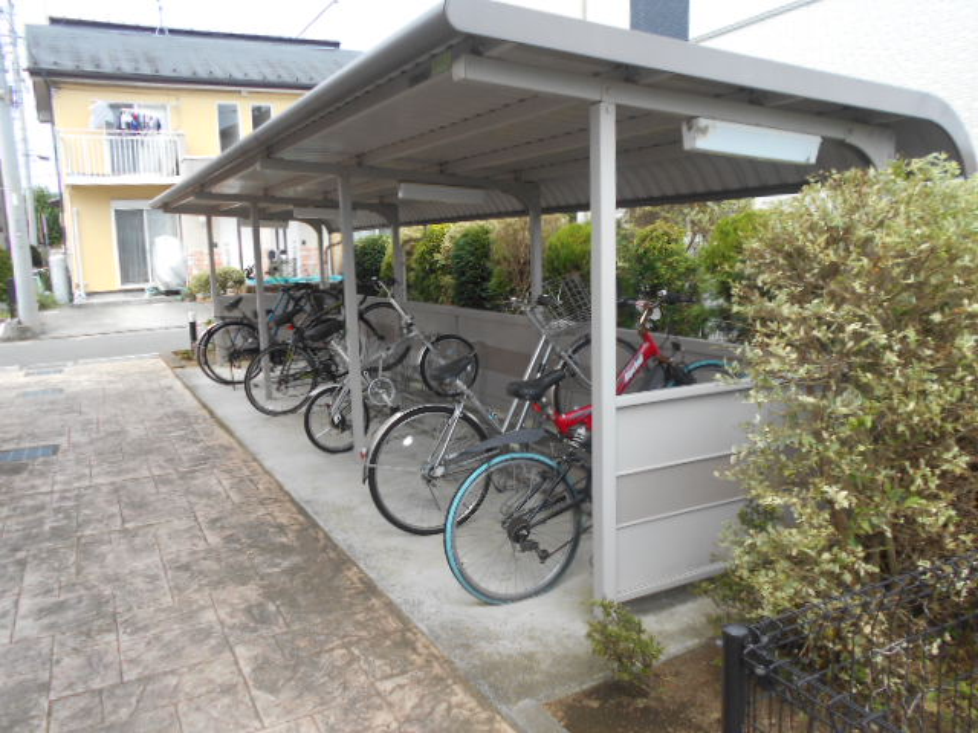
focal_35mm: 26
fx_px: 735
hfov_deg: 67.3
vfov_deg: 53.1
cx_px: 489
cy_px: 366
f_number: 3.2
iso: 80
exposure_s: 1/320
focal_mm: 4.6
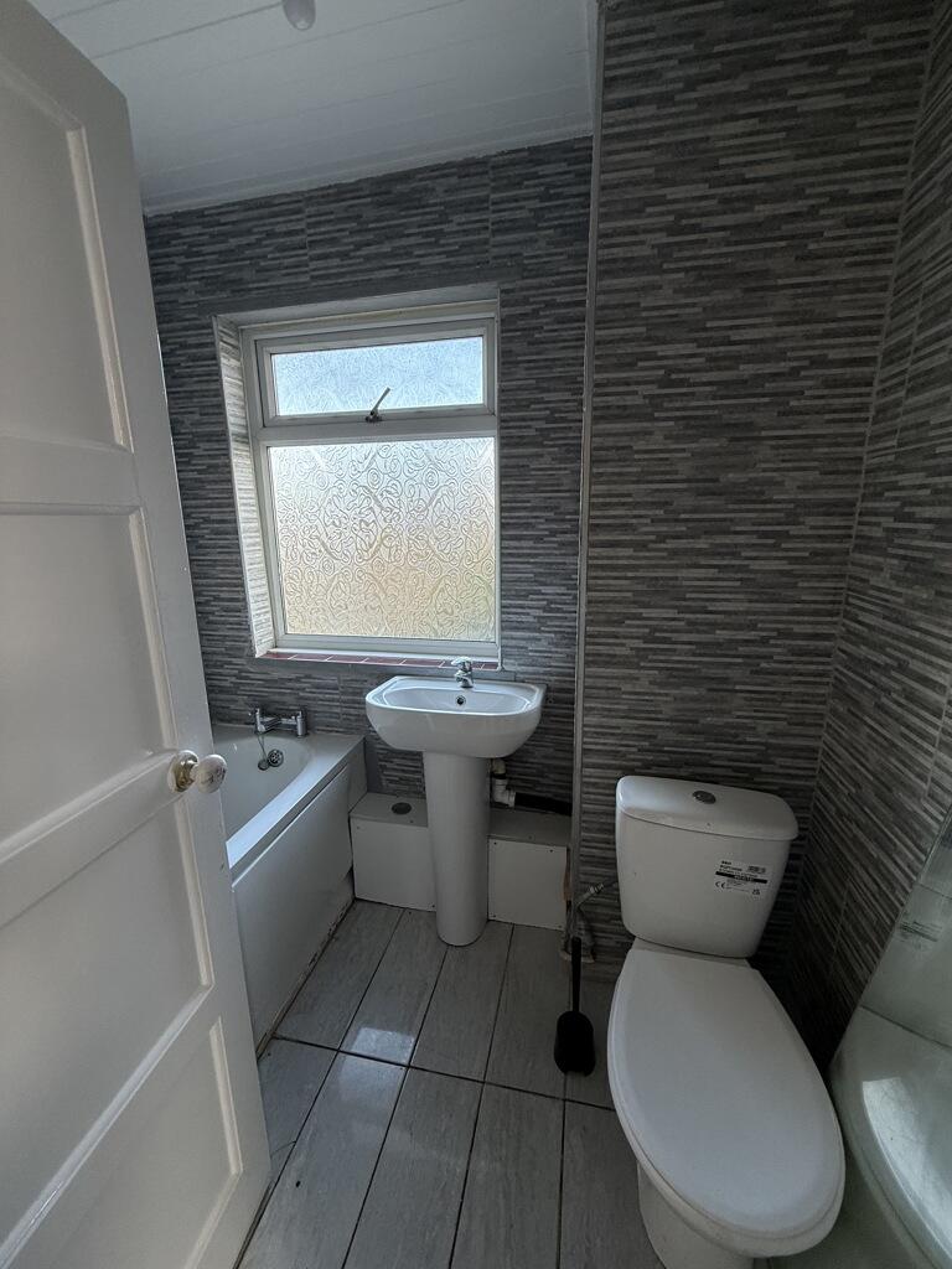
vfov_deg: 102.1
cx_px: 476
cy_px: 634
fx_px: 513
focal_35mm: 14
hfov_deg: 85.7
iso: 64
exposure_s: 1/99
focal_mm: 2.22
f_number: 2.2
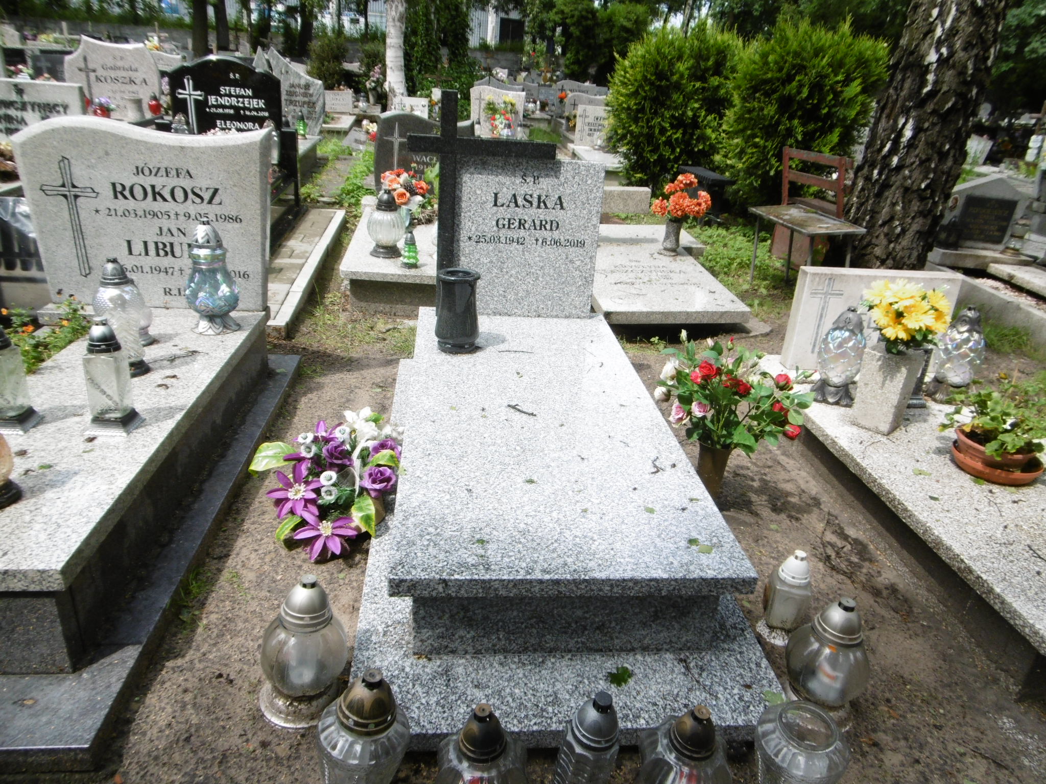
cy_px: 392
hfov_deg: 71.6
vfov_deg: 56.8
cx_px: 523
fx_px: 725
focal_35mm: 24
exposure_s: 1/400
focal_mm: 4.3
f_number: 3.1
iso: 100
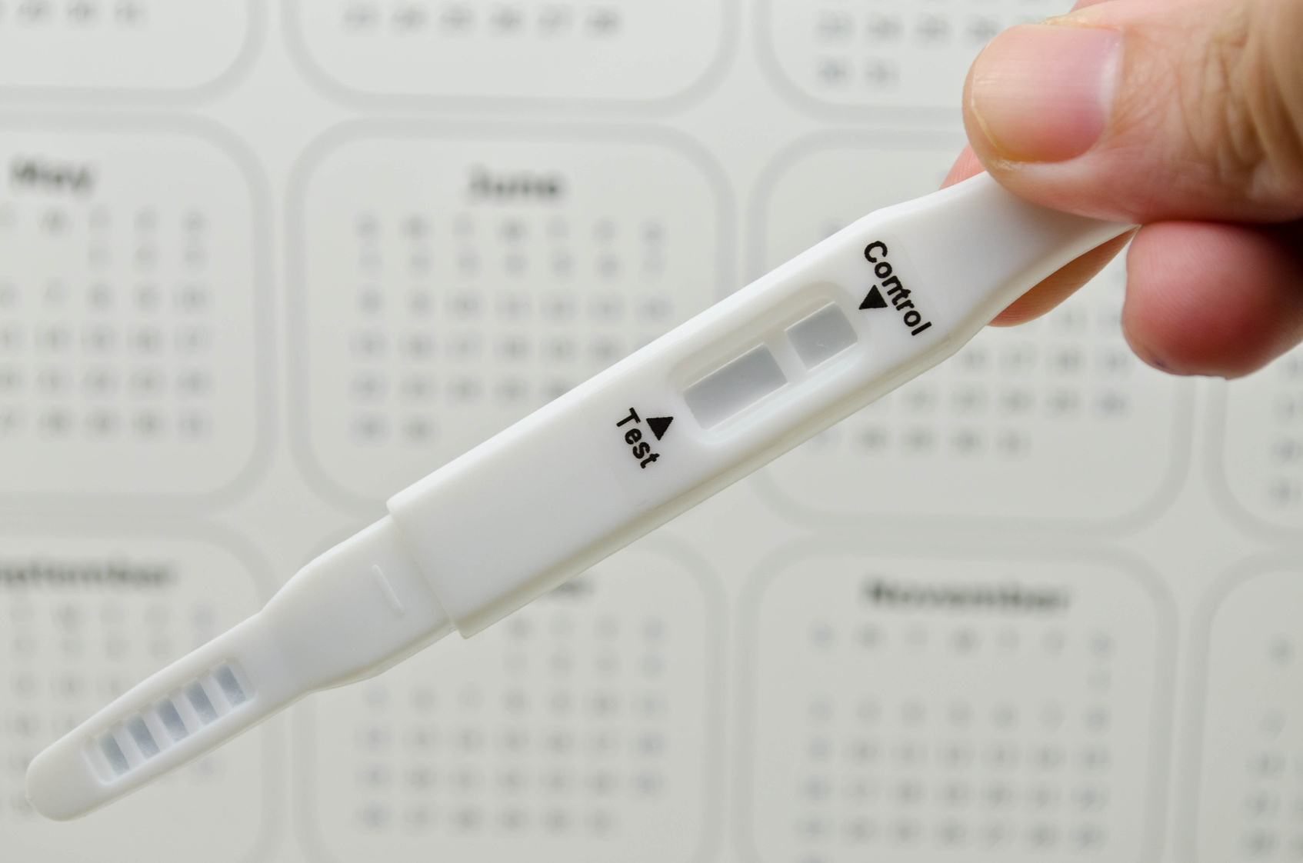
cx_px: 652
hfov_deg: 24.7
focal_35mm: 82
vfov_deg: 16.5
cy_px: 432
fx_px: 2980
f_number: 8
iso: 320
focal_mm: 55
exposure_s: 1/60
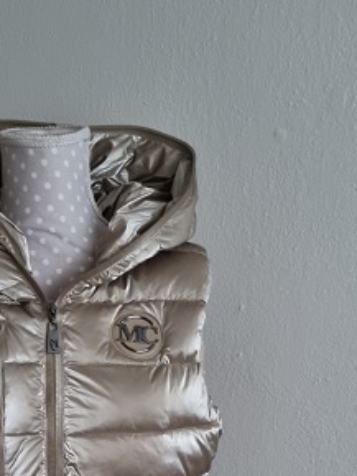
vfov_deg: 32.5
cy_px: 481
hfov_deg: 26.6
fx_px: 742
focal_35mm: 54
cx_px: 72
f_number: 1.8
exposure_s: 1/25
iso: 640
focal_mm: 5.4
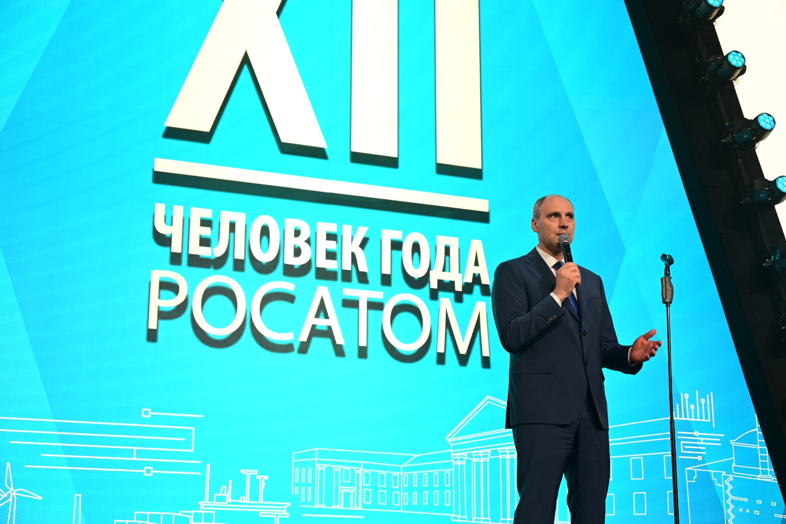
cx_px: 393
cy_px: 262
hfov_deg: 35.6
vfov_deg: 24.2
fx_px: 1223
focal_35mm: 56
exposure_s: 1/200
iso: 2000
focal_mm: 56
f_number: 5.6
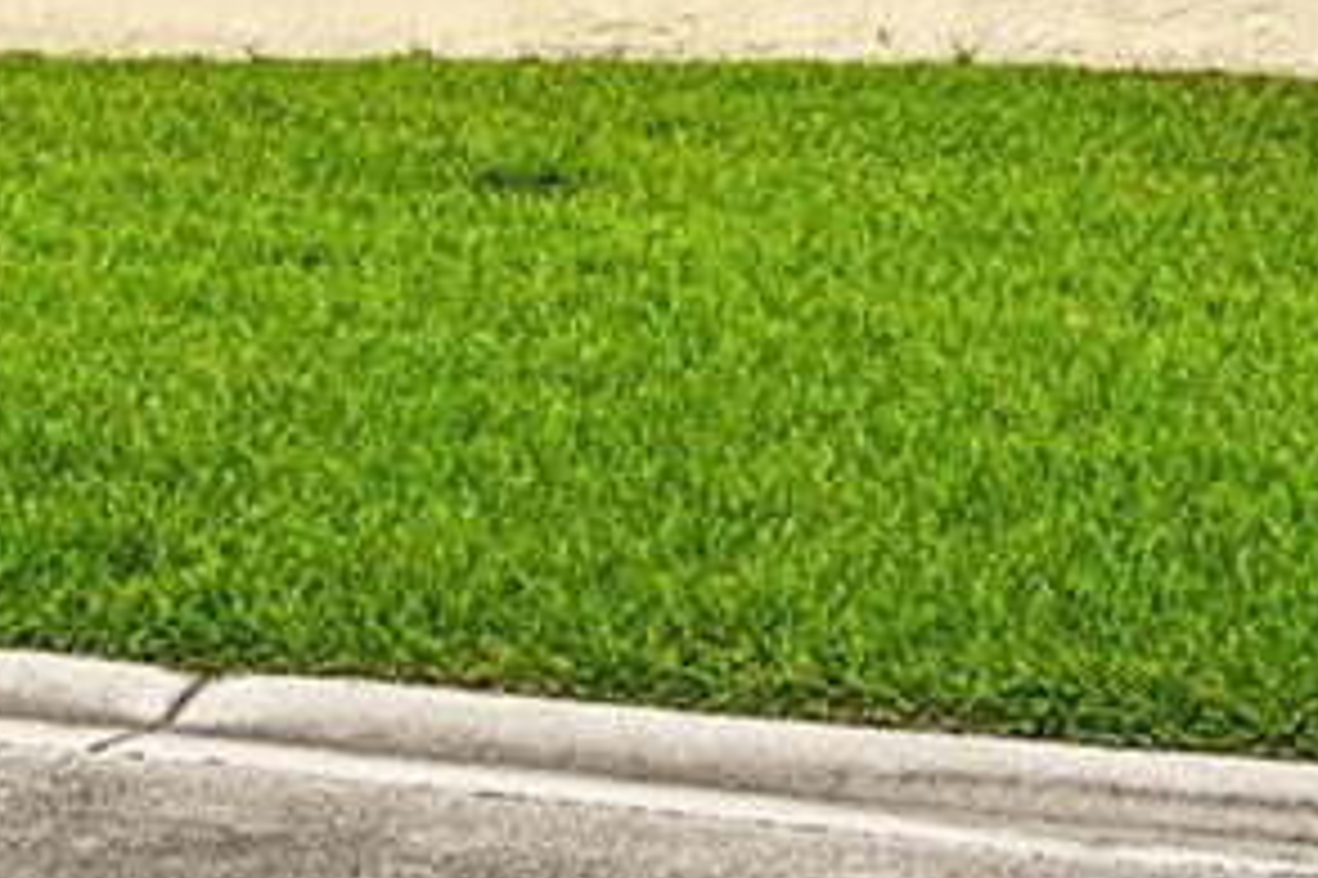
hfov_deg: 20.7
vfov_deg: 13.4
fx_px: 3586
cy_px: -299
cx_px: 360
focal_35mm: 98
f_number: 8
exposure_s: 1/320
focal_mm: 14
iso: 100
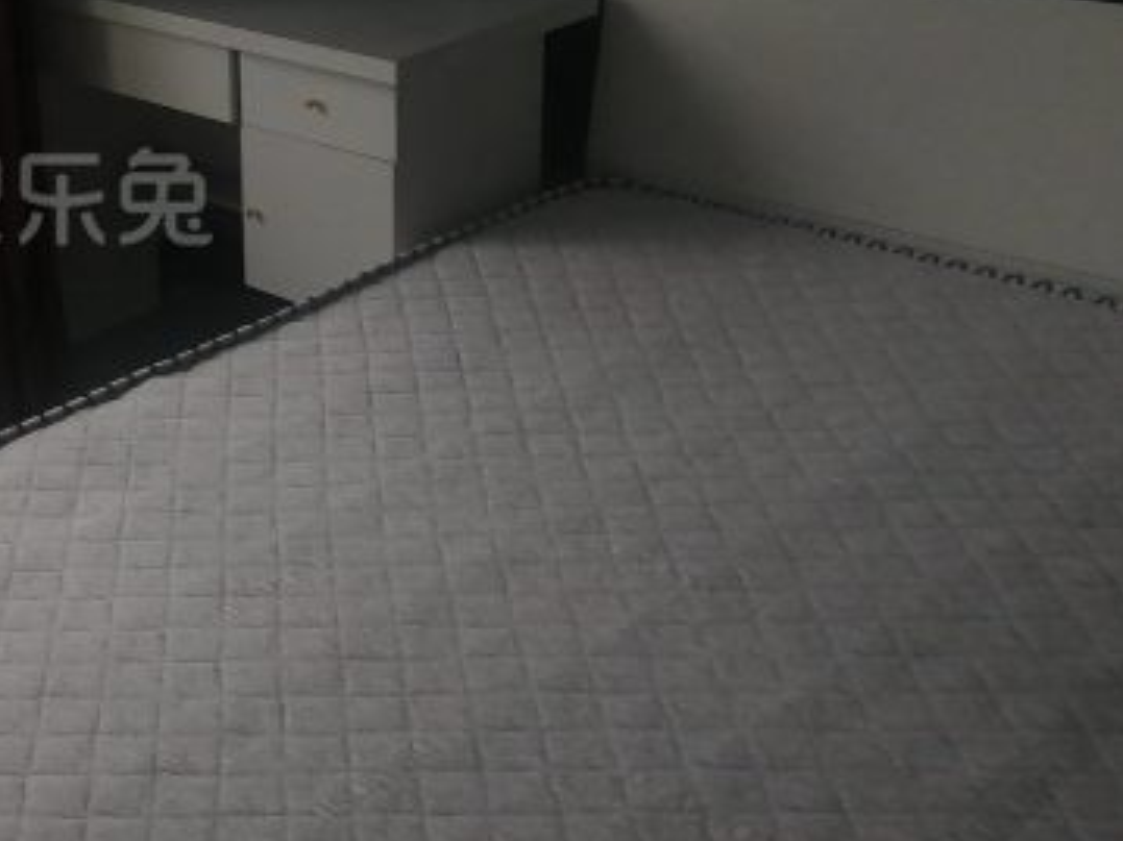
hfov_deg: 30.5
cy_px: 166
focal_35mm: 58
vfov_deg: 24.8
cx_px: -38
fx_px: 1881
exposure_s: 1/100
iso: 100
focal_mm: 3.62
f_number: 1.8
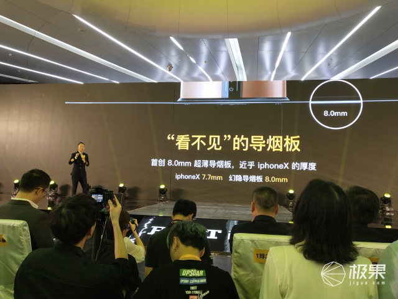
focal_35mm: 30
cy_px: 150
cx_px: 199
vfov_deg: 46.8
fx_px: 345
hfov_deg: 60.0
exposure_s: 1/50
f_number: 1.8
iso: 130
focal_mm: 3.95
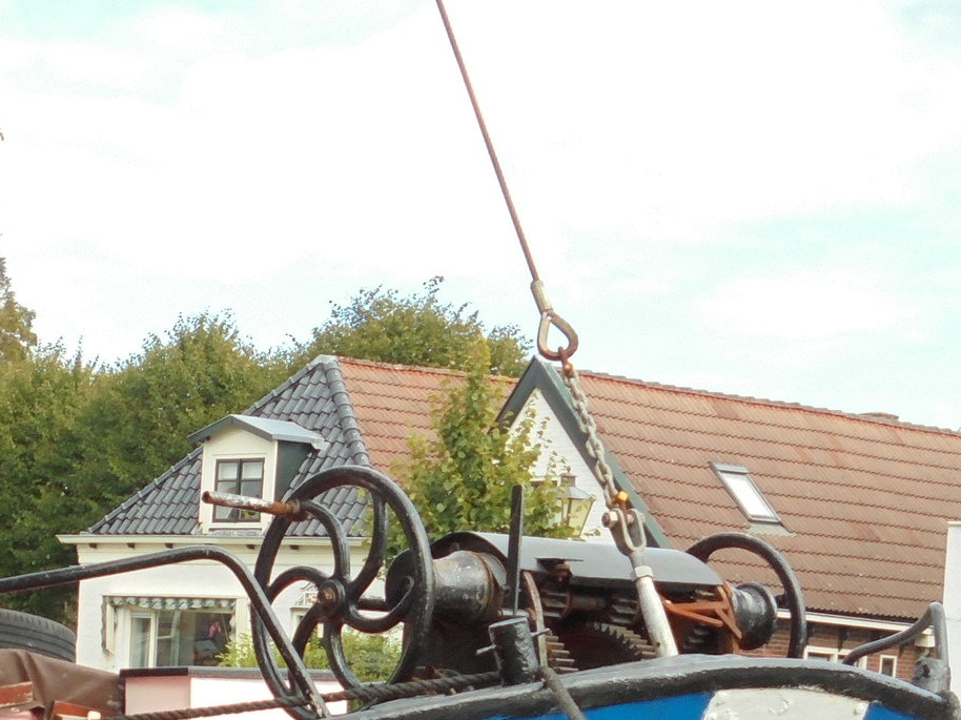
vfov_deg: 15.5
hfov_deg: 19.9
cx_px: -165
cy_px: 767
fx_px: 2581
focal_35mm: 93
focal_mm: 6.1
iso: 100
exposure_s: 1/250
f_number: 4
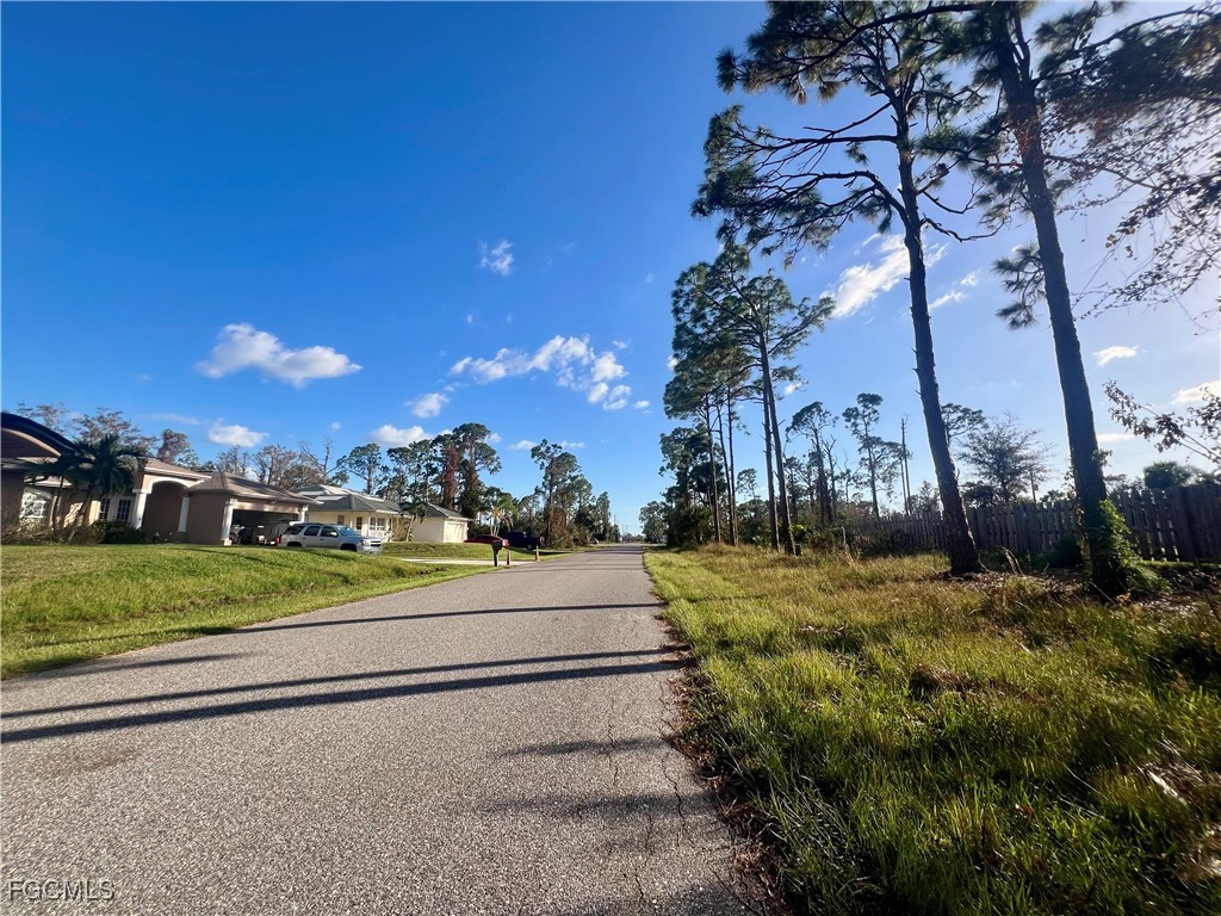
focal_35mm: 13
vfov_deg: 89.9
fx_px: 459
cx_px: 610
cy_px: 458
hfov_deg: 106.2
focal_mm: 1.57
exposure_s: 1/1845
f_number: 1.8
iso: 32
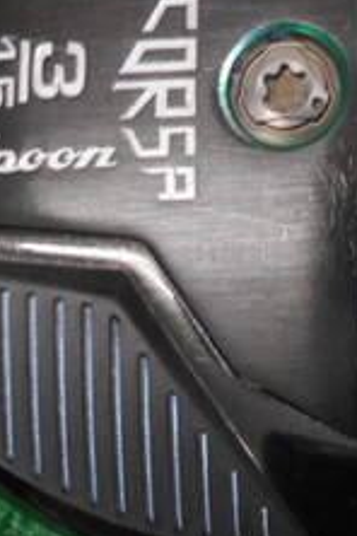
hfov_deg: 17.5
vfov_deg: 25.9
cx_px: 212
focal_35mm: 78
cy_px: 203
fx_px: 1160
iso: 160
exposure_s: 1/30
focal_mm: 4.6
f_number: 3.2
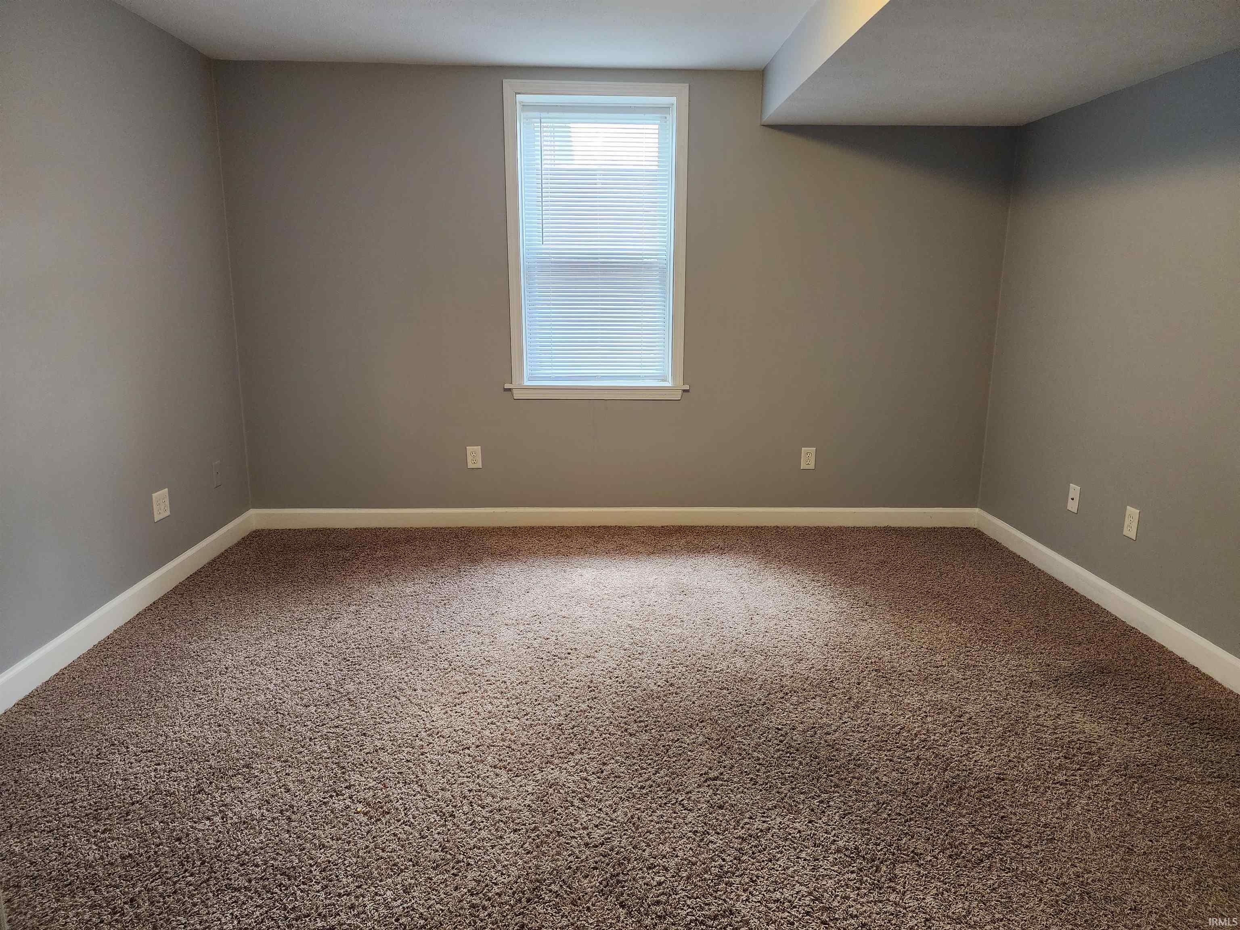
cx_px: 620
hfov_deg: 73.9
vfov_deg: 58.9
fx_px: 824
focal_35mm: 23
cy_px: 465
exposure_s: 1/120
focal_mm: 6.4
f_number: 1.8
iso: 500
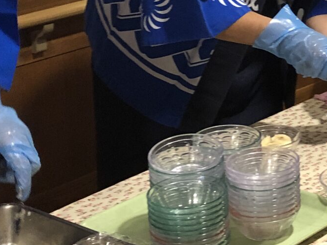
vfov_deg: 13.6
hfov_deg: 17.2
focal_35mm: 108
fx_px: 1020
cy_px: 45
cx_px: 412
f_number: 1.8
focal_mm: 3.99
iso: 250
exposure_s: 1/50
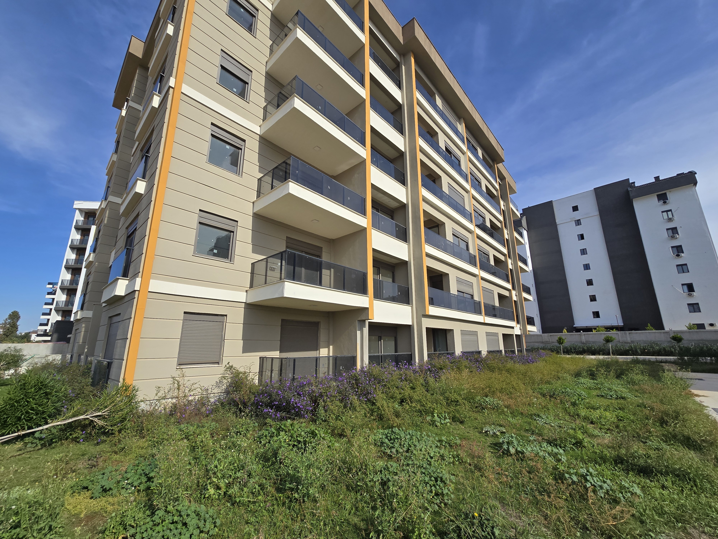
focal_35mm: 13
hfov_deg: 106.2
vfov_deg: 89.9
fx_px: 270
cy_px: 270
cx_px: 359
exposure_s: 1/3059
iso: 50
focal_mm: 2.2
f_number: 2.2
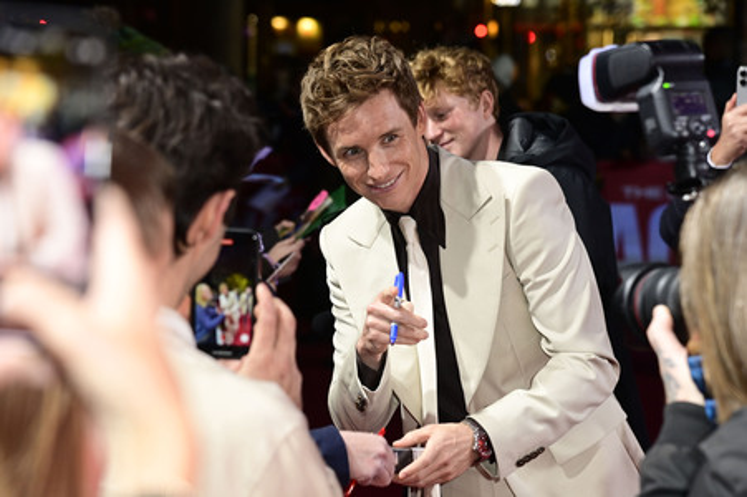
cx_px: 374
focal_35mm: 120
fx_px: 2488
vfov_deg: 11.4
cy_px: 248
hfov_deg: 17.1
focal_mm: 120
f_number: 5
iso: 2000
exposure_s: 1/250
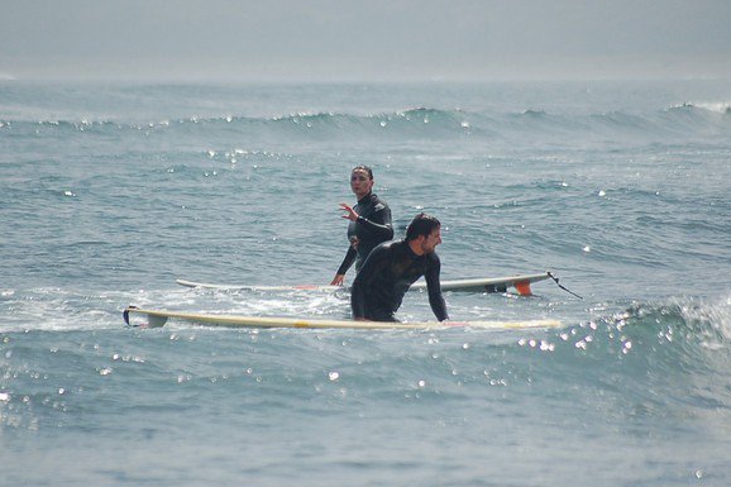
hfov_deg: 4.1
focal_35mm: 498
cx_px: 363
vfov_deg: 2.8
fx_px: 10109
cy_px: 250
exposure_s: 1/2000
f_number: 6
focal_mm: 300
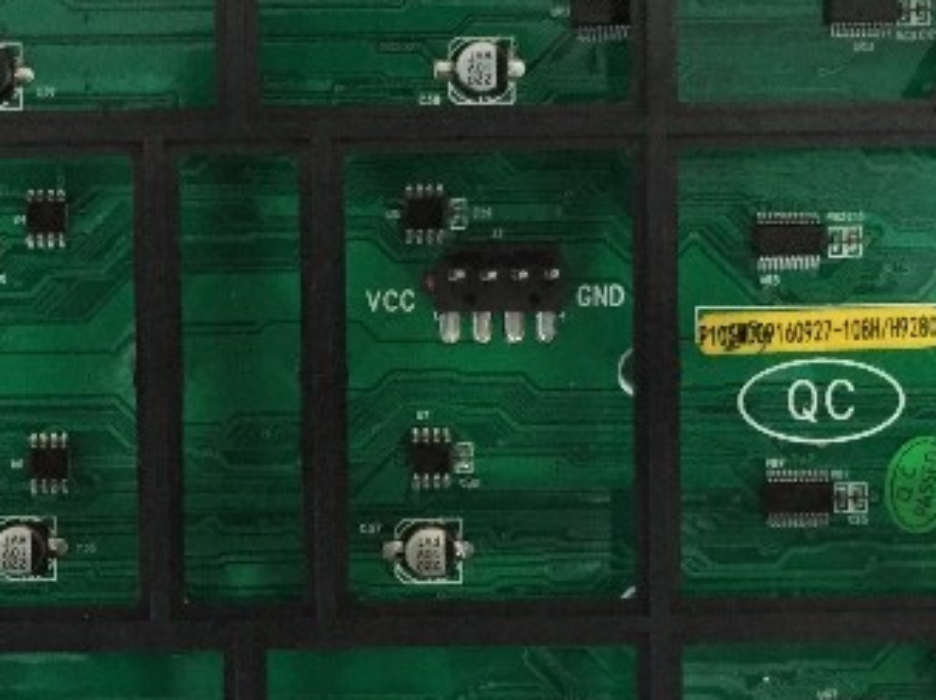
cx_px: 230
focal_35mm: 88
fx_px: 2378
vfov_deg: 16.8
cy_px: 371
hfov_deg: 22.1
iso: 500
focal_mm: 4.15
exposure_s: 1/17
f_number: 2.2
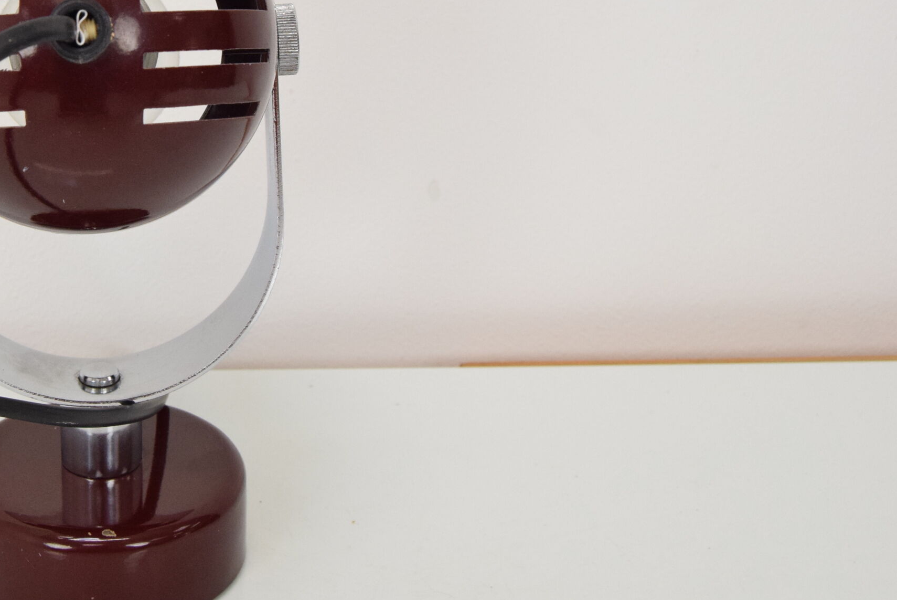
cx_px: 114
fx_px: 1571
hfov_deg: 30.6
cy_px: 132
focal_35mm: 63
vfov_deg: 21.4
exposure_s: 1/250
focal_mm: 24
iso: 1600
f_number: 8
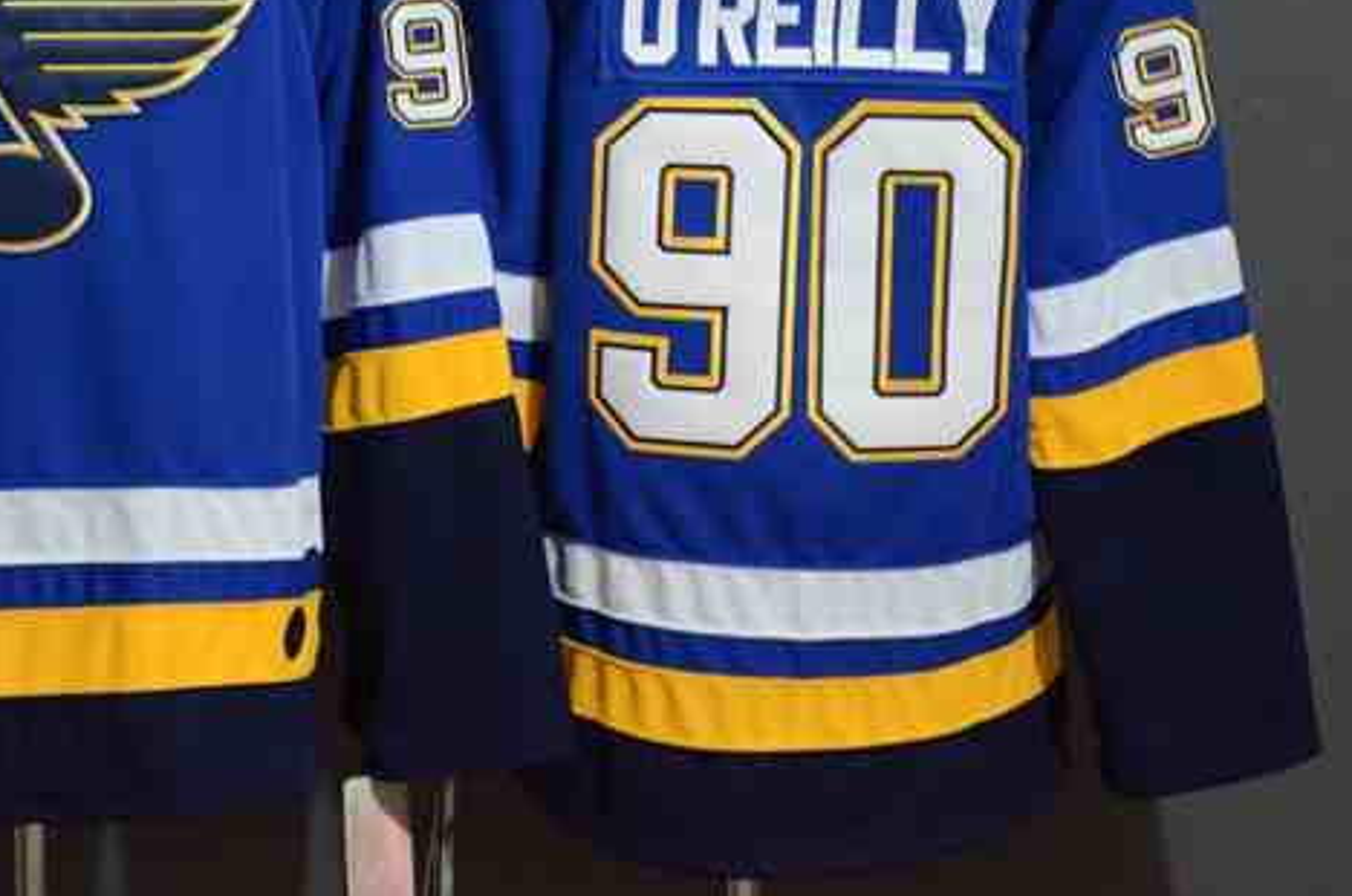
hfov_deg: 12.9
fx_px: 5959
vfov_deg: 8.6
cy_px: 147
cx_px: 407
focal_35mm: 159
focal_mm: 62
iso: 4000
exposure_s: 1/20
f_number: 5
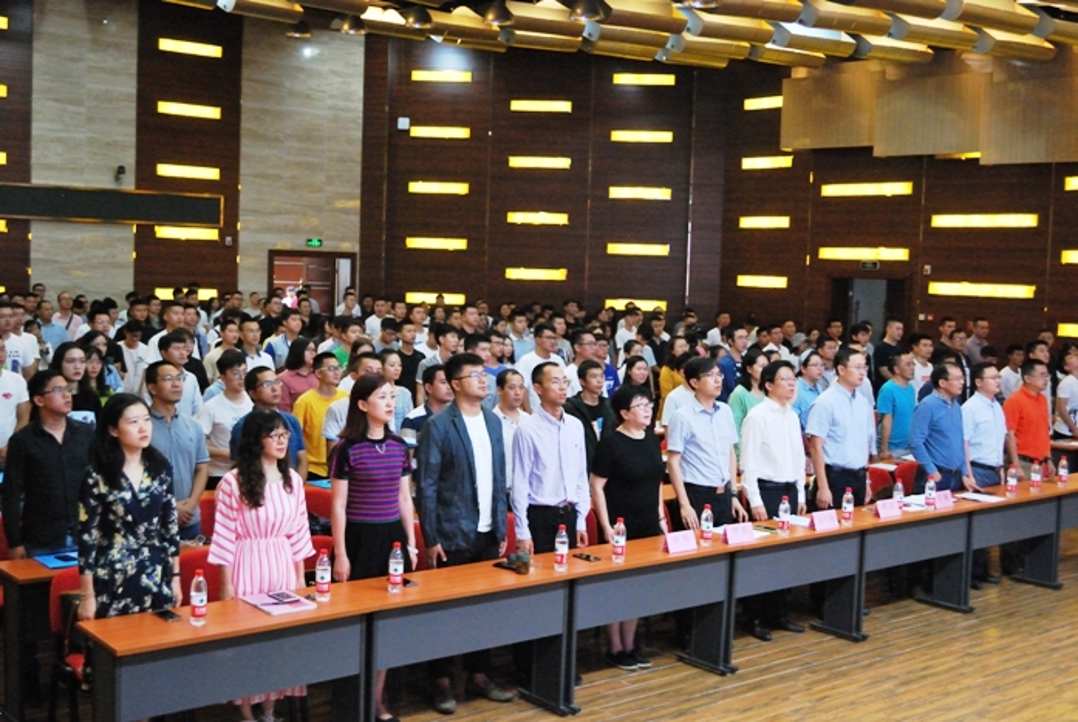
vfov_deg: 32.0
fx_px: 1260
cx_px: 539
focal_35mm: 42
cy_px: 361
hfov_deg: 46.3
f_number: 4.5
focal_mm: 28
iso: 1600
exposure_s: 1/30
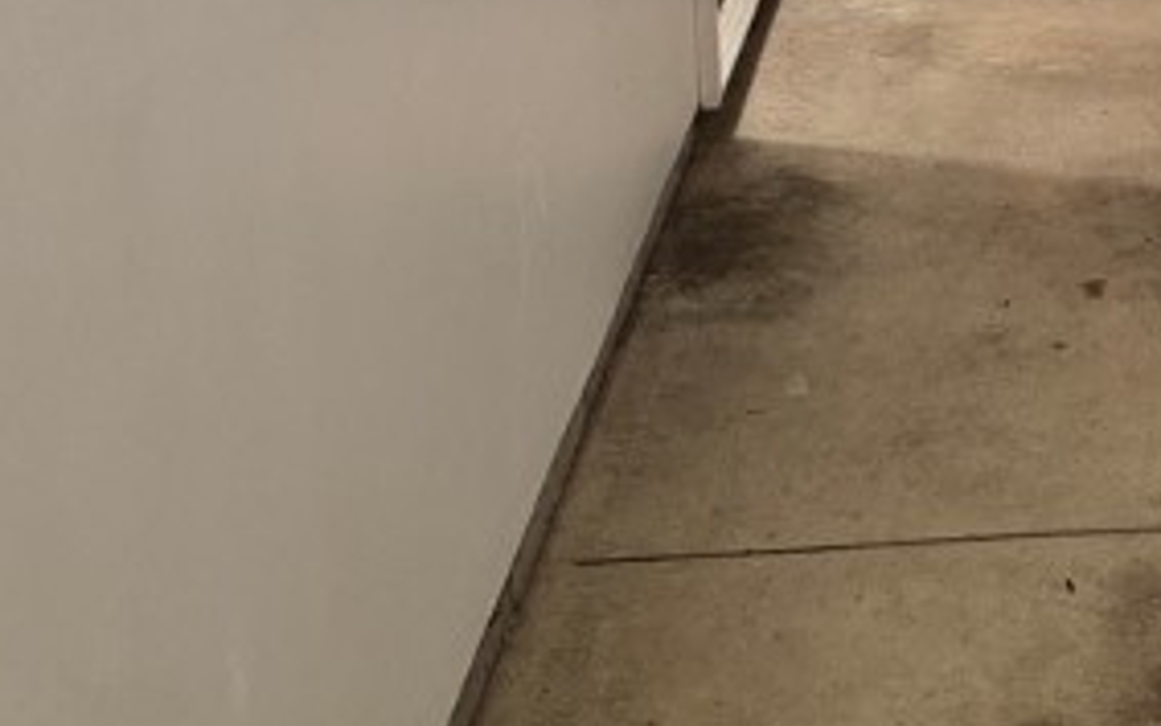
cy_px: -422
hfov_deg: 28.3
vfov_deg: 16.8
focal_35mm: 69
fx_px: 2184
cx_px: 1108
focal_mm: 6.76
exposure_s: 1/60
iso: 400
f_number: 1.78
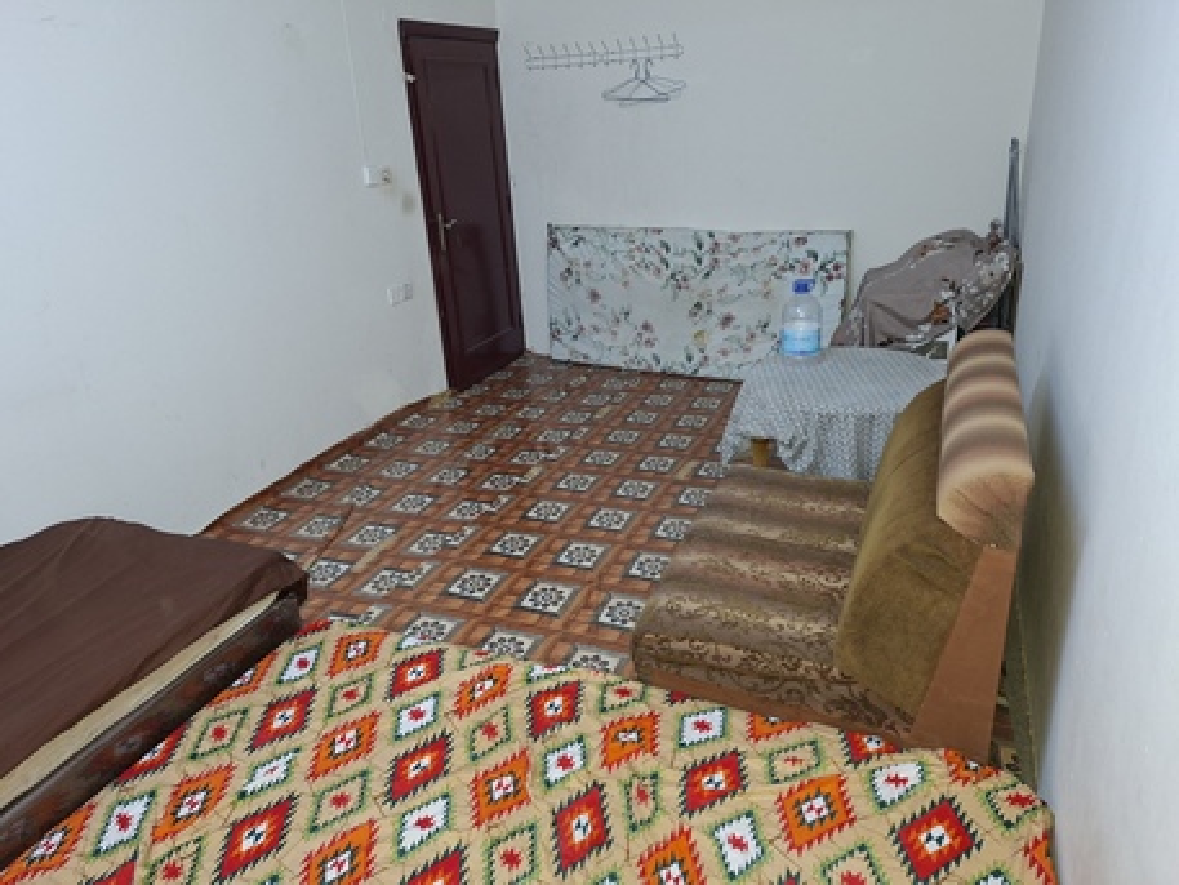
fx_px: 784
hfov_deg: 73.9
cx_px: 590
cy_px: 442
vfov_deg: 58.9
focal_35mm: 23
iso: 500
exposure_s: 1/25
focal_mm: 5.54
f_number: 1.8
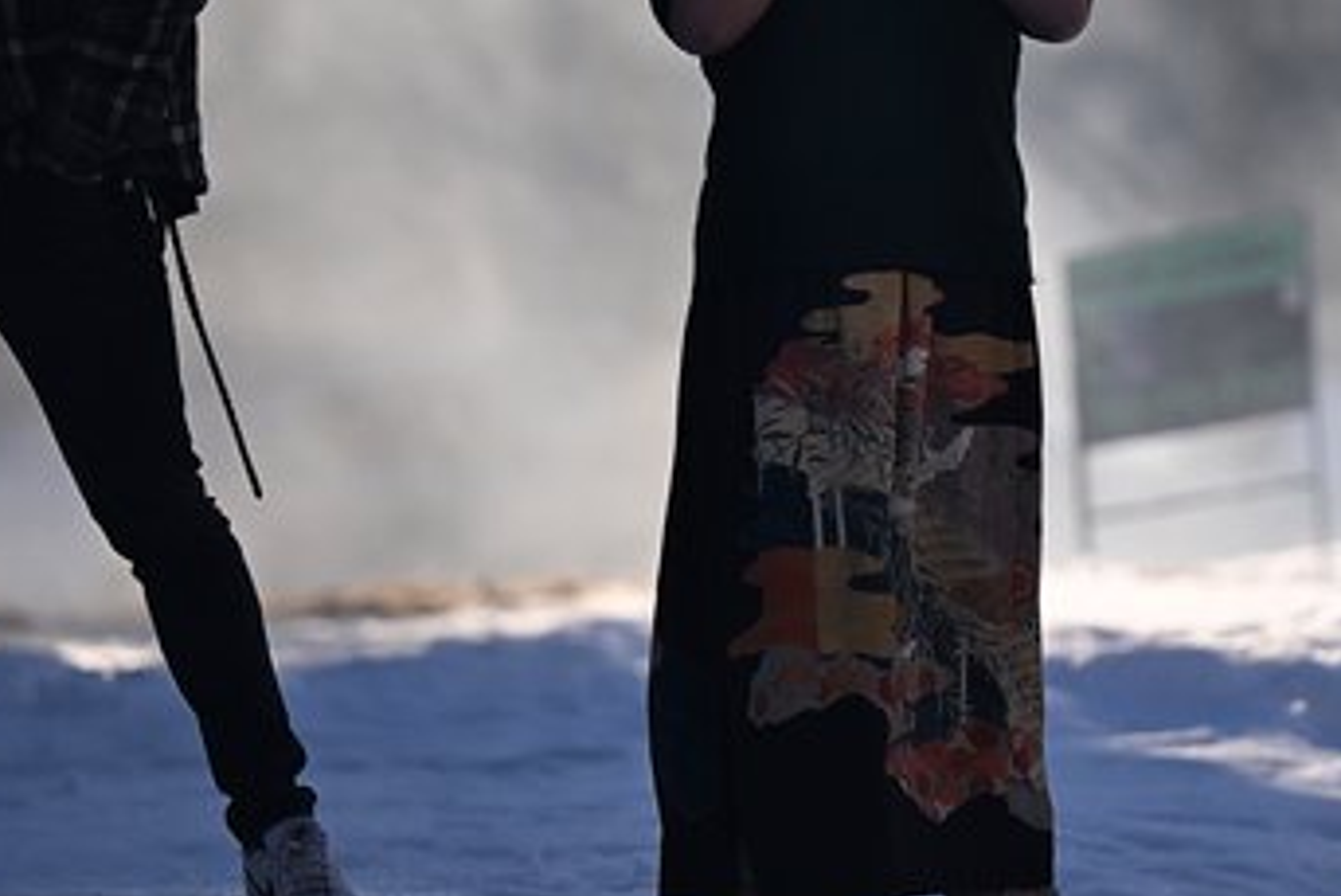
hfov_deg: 5.4
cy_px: 235
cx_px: 1028
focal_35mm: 378
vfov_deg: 3.6
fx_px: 14086
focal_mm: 160
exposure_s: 1/16000
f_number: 2.8
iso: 640
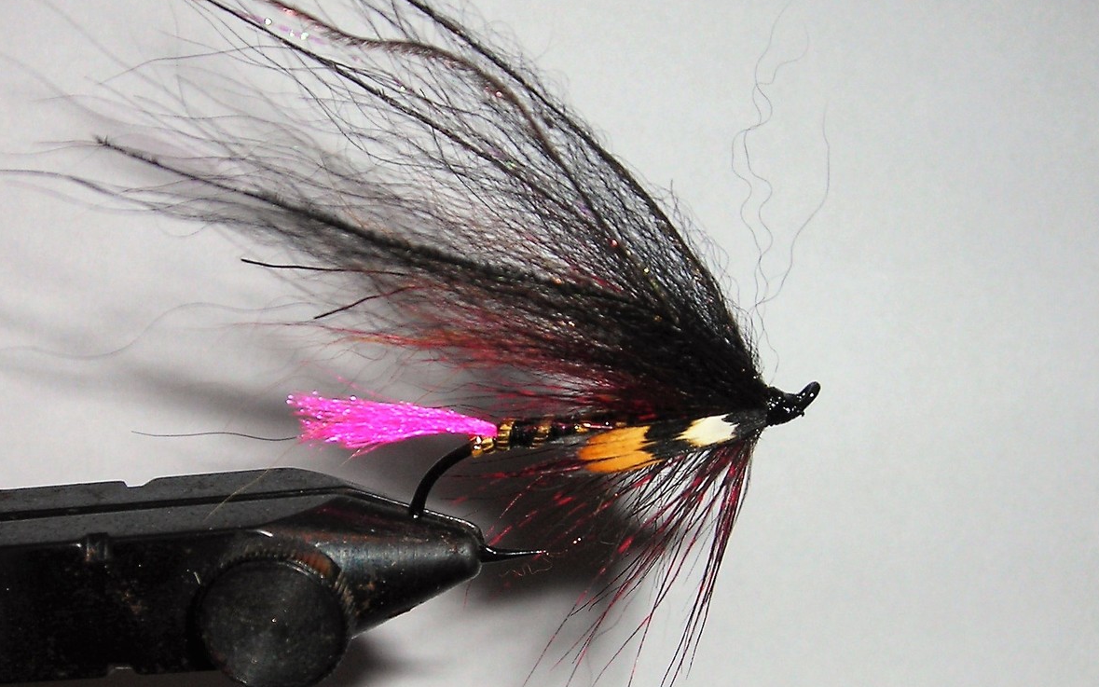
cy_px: 309
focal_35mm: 41
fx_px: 1228
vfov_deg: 31.2
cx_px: 554
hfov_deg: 48.2
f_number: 6.4
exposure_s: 1/60.1
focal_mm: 6.3
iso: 50
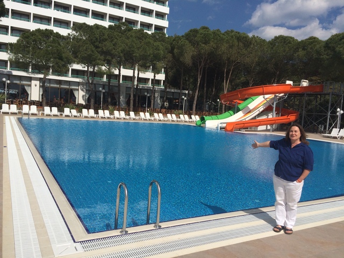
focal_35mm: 29
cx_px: 172
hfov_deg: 61.7
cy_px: 129
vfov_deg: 48.2
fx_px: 288
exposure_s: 1/6849
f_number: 2.2
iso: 40
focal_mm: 4.15
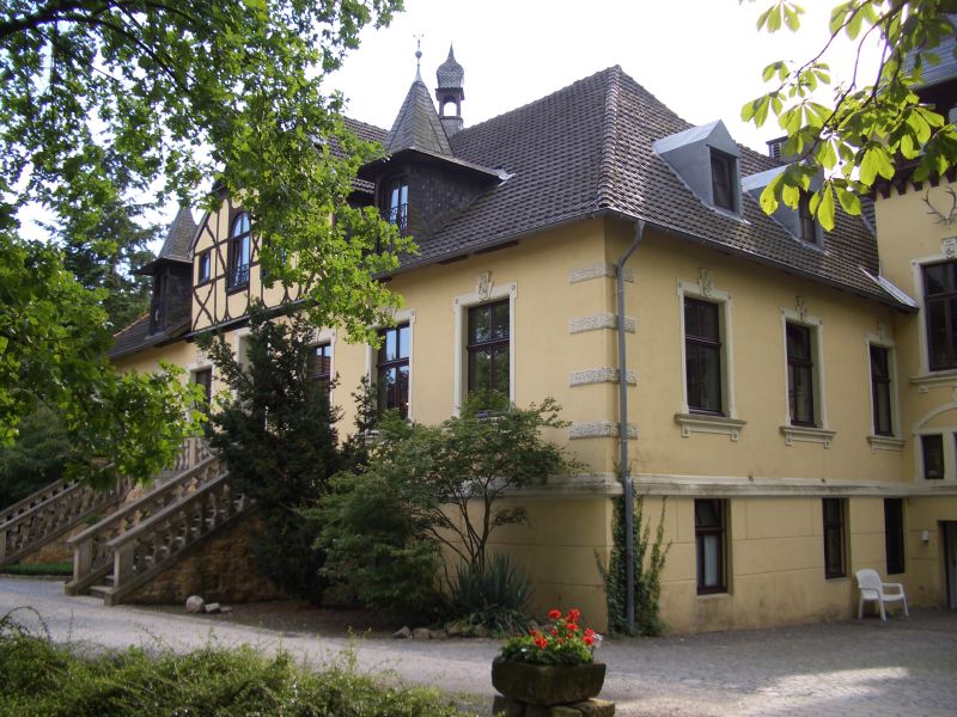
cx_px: 478
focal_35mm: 35
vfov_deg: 40.7
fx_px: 968
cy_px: 358
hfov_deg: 52.6
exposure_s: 1/250
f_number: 2.6
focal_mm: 5.8
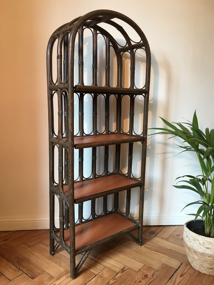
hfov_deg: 48.2
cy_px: 142
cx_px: 107
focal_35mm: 29
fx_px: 239
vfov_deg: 61.7
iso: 50
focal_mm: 4.15
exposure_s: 1/33
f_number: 2.2
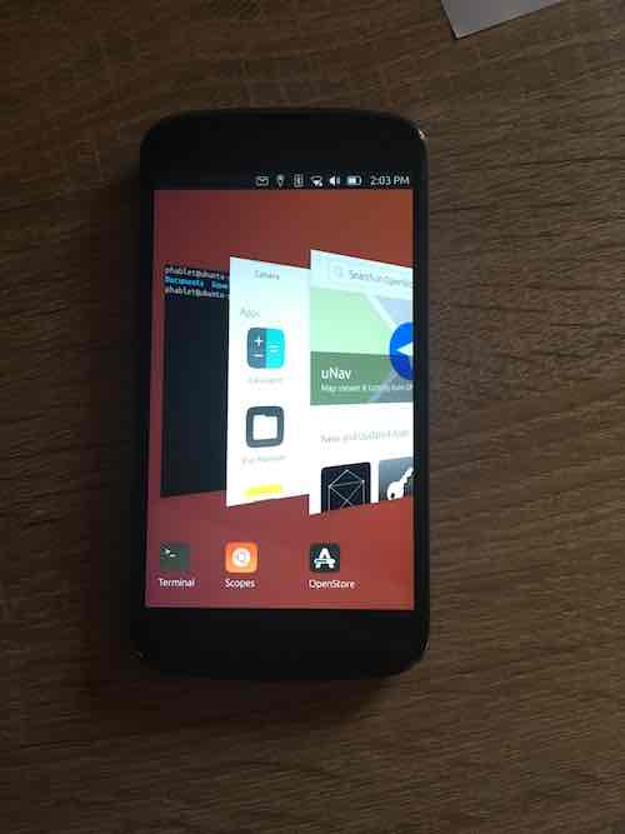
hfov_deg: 48.2
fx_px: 698
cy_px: 417
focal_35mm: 29
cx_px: 312
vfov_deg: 61.7
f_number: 2.2
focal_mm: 4.15
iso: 125
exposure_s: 1/33
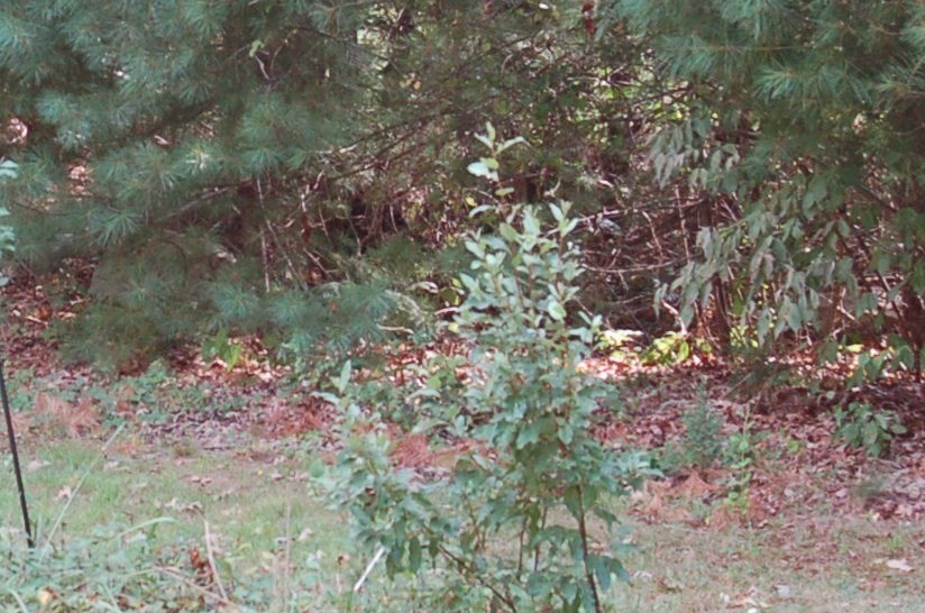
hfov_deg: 17.5
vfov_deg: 11.8
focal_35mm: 115
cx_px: 81
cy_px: 141
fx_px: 2949
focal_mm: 28
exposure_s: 1/100
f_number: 5
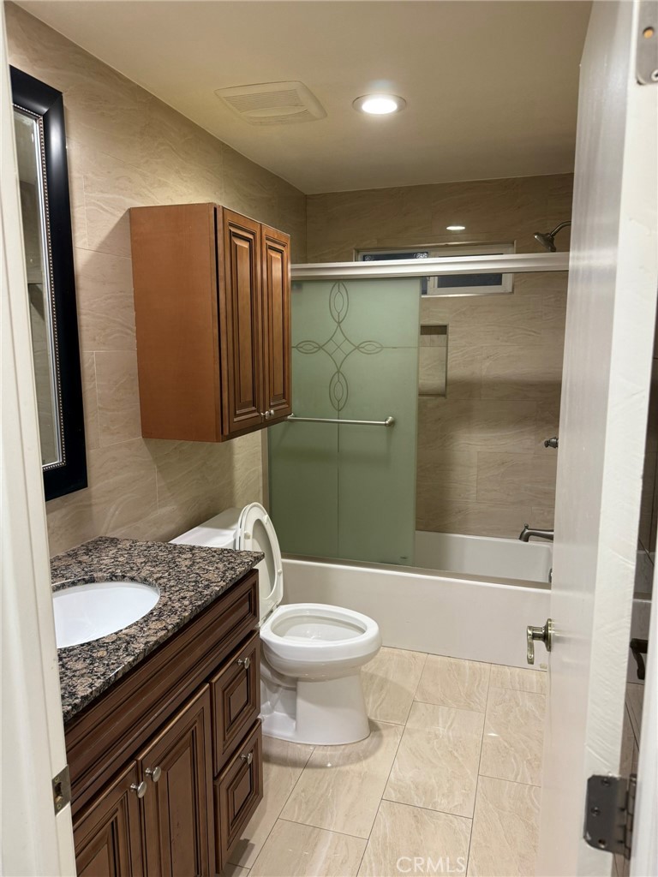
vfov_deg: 71.6
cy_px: 438
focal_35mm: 24
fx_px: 608
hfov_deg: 56.8
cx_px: 329
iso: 160
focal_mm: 6.76
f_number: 1.78
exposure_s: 1/60
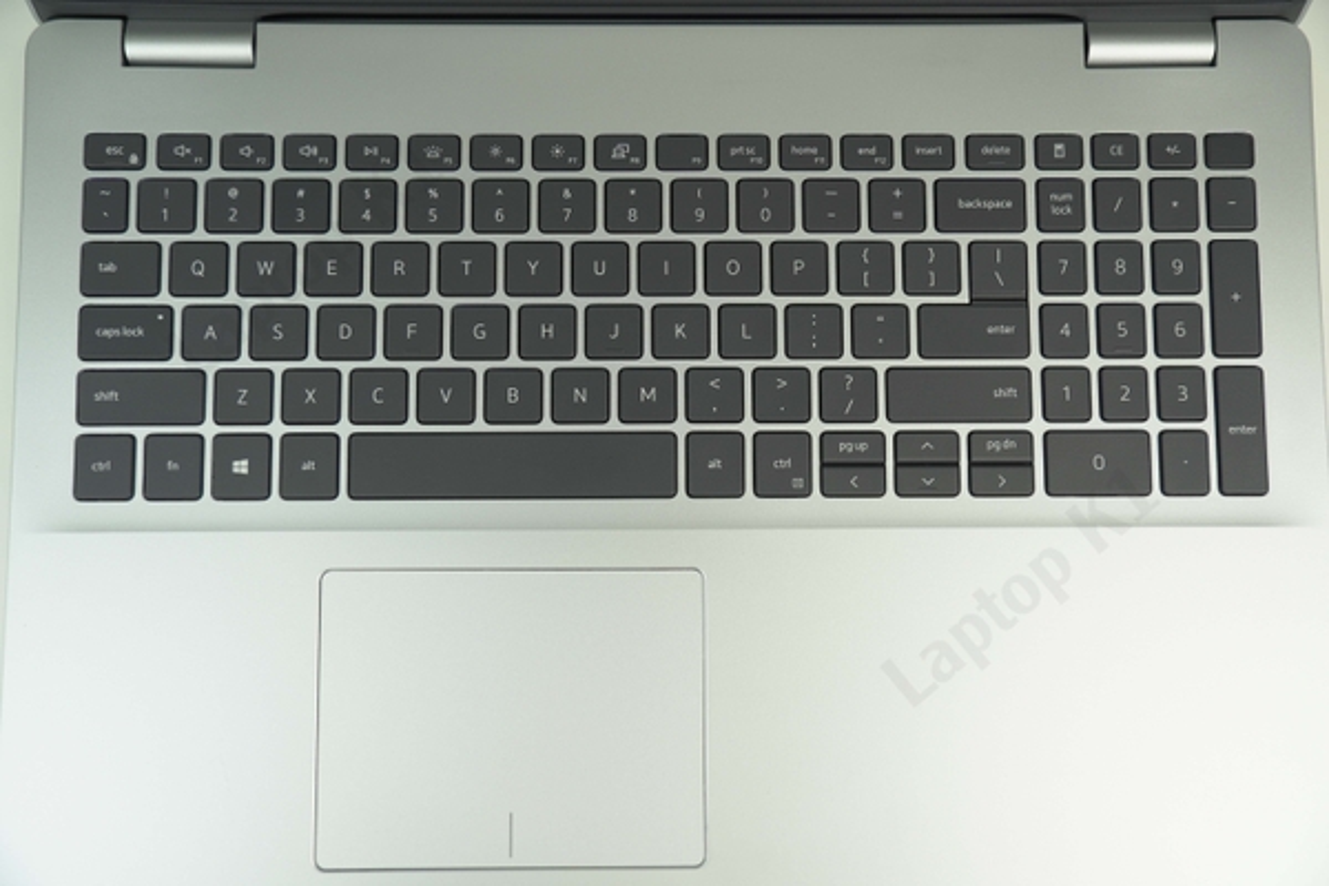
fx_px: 1440
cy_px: 443
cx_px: 664
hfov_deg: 49.6
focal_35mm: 39
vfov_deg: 34.2
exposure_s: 1/160
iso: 100
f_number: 2.8
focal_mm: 26
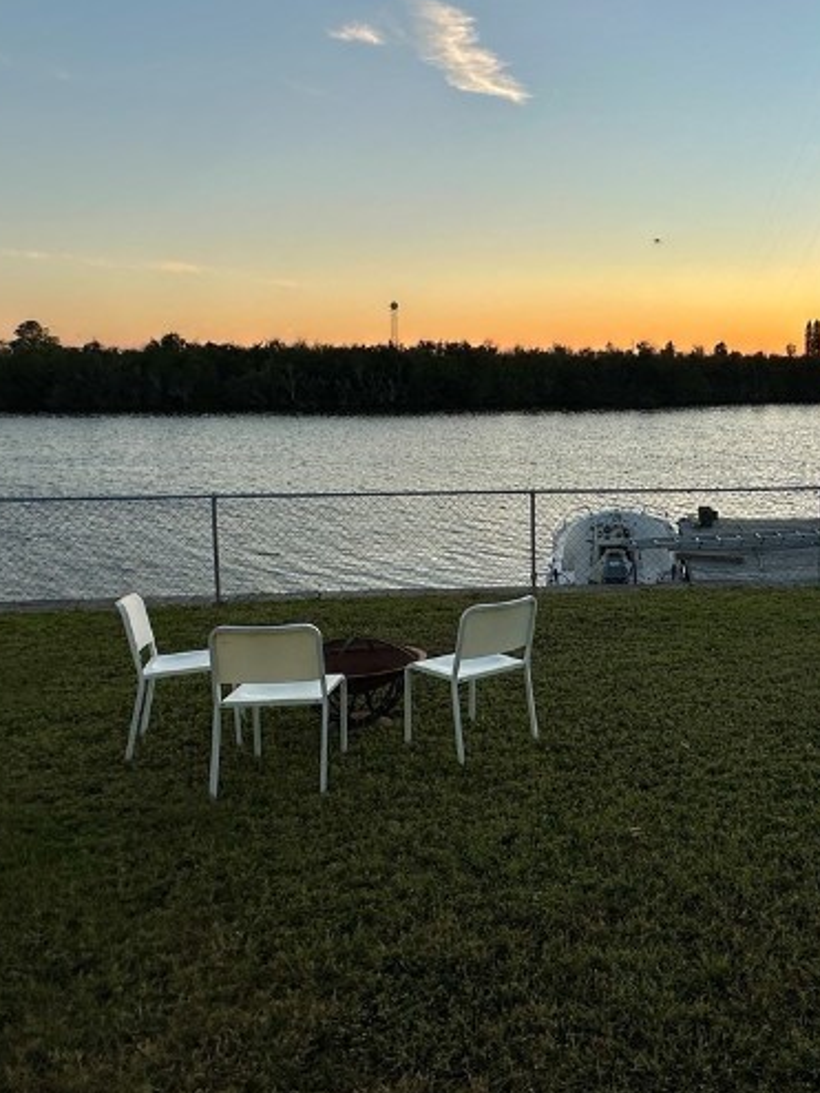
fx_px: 915
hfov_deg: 45.4
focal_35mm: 29
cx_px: 674
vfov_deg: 61.3
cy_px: 460
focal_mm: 2.22
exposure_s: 1/629
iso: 40
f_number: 2.2
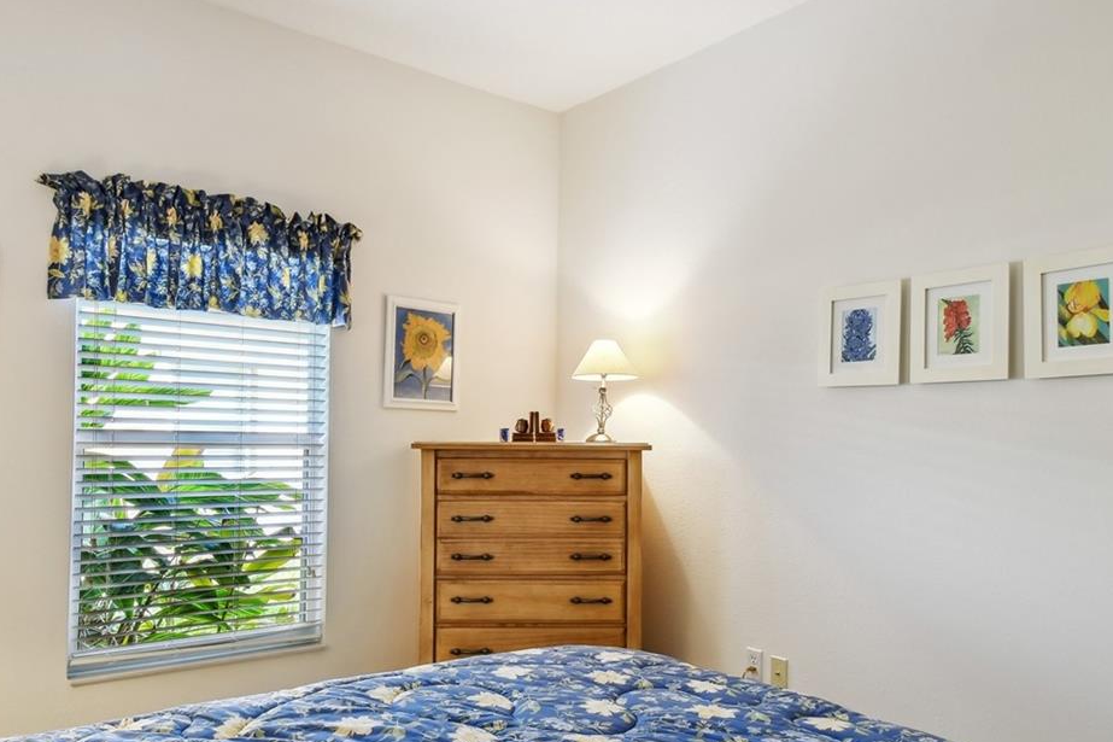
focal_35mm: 26
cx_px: 528
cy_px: 427
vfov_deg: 49.4
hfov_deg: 69.4
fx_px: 804
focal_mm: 10
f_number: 7.1
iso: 100
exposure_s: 1/10
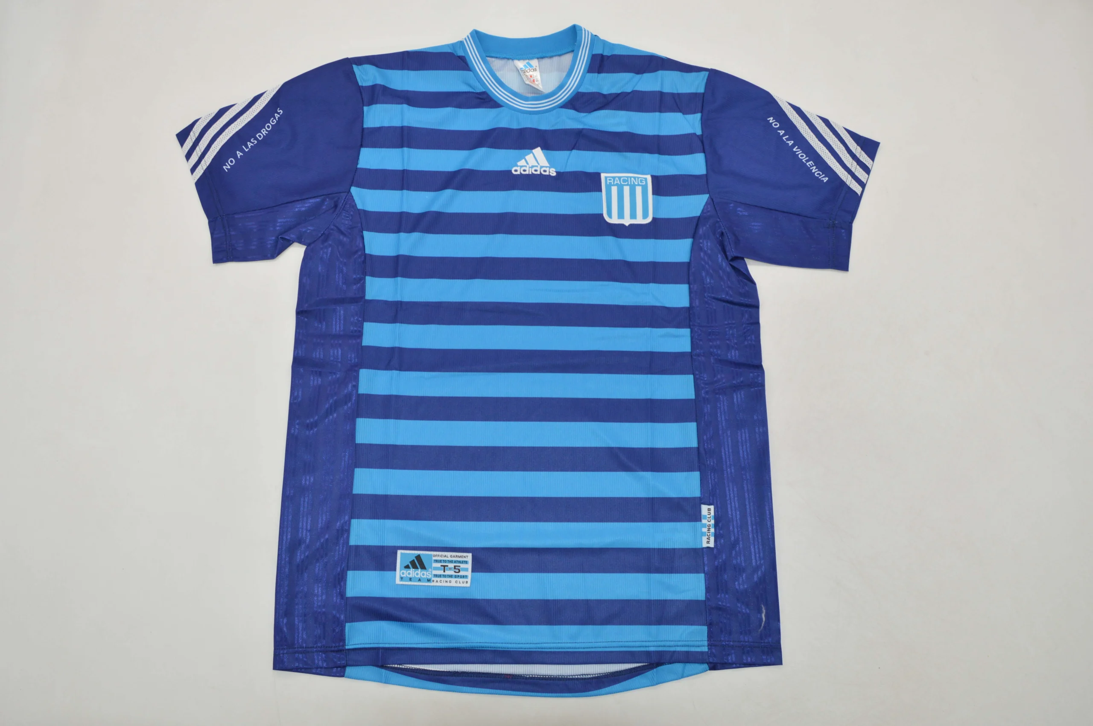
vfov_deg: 47.8
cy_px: 363
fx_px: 819
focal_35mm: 27
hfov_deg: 67.4
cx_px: 546
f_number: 8
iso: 400
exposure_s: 1/200
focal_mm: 18
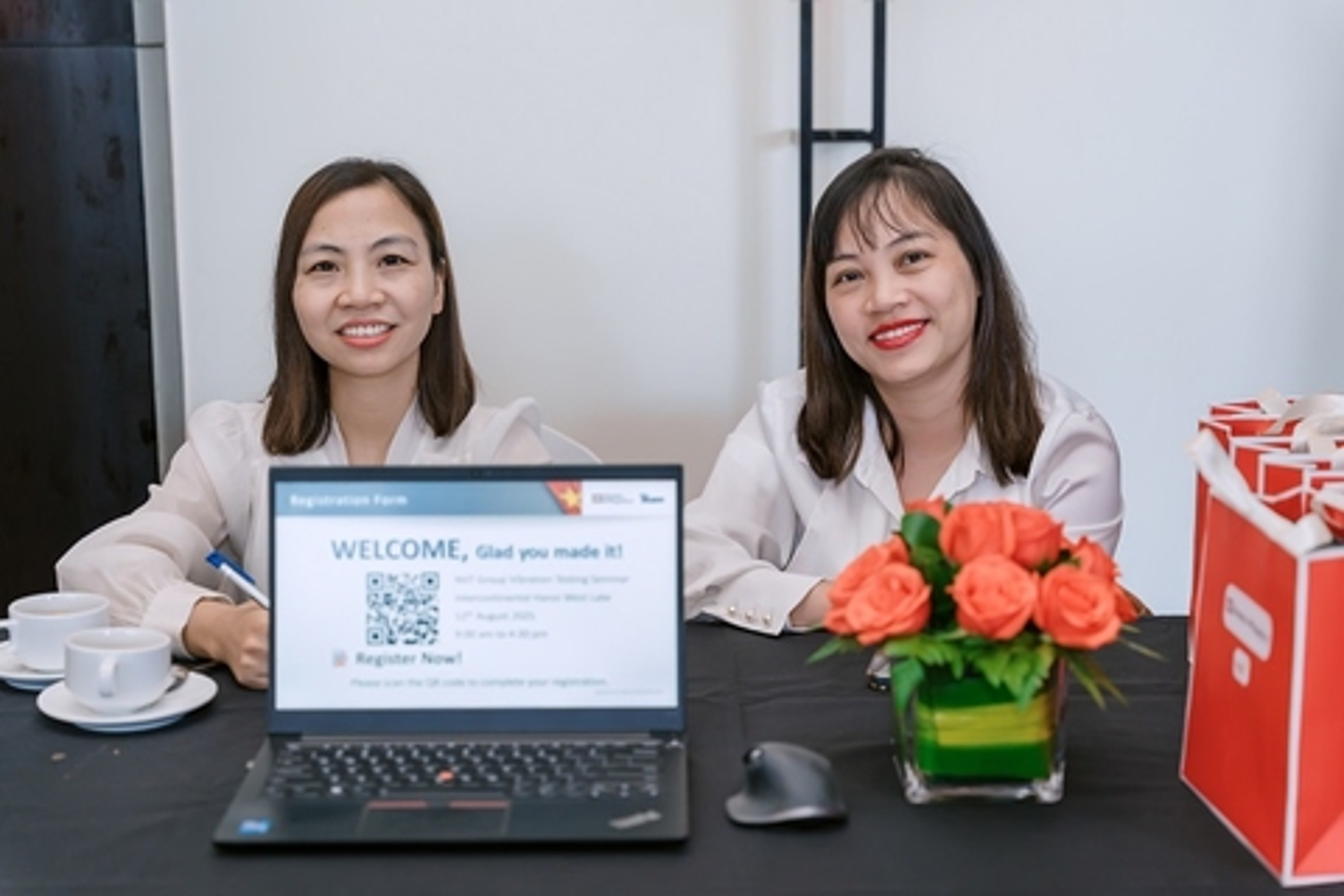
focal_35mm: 56
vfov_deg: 24.1
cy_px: 448
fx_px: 2098
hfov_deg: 35.5
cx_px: 672
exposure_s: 1/160
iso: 1000
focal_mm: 56.2
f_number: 2.8
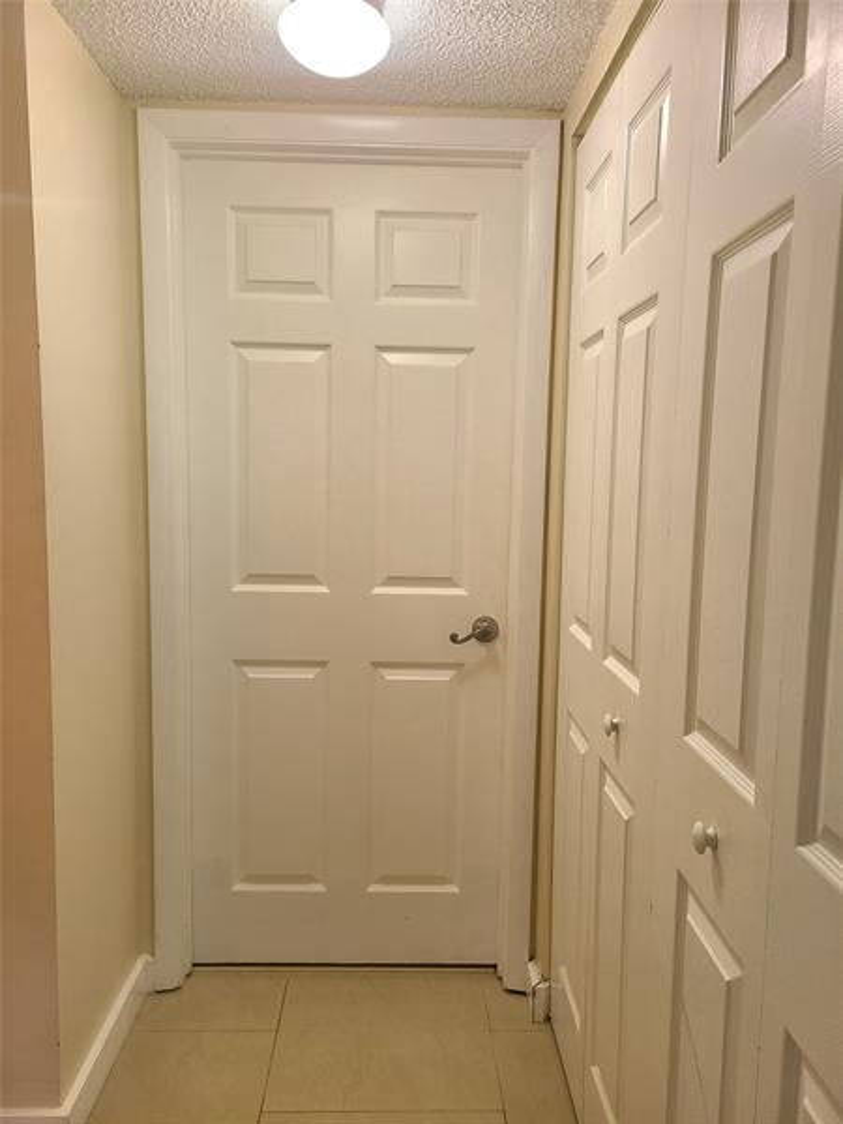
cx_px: 422
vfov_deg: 67.3
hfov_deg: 53.1
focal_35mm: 26
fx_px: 844
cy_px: 562
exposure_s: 1/40
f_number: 1.8
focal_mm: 5.4
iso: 160
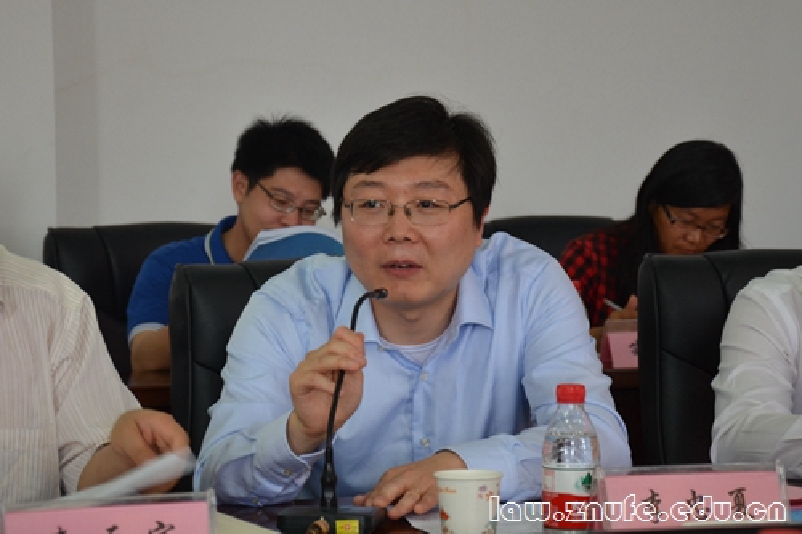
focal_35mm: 105
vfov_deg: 13.0
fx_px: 2338
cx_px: 401
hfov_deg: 19.5
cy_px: 267
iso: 800
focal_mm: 70
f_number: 5.3
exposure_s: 1/50
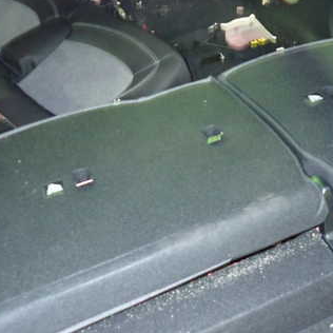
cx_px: 219
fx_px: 457
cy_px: 150
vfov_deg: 40.0
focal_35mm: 42
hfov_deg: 39.6
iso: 800
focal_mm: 4.5
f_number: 2
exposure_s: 1/30
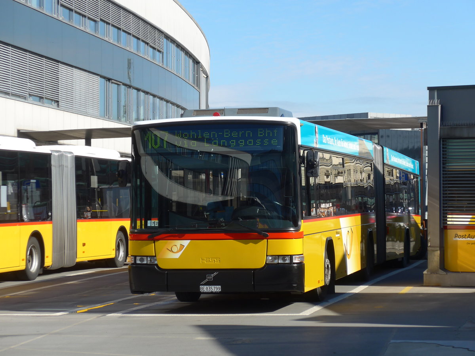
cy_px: 178
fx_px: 1413
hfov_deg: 19.1
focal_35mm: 103
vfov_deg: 14.4
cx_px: 238
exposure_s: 1/400
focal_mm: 20.4
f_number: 4.8
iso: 80
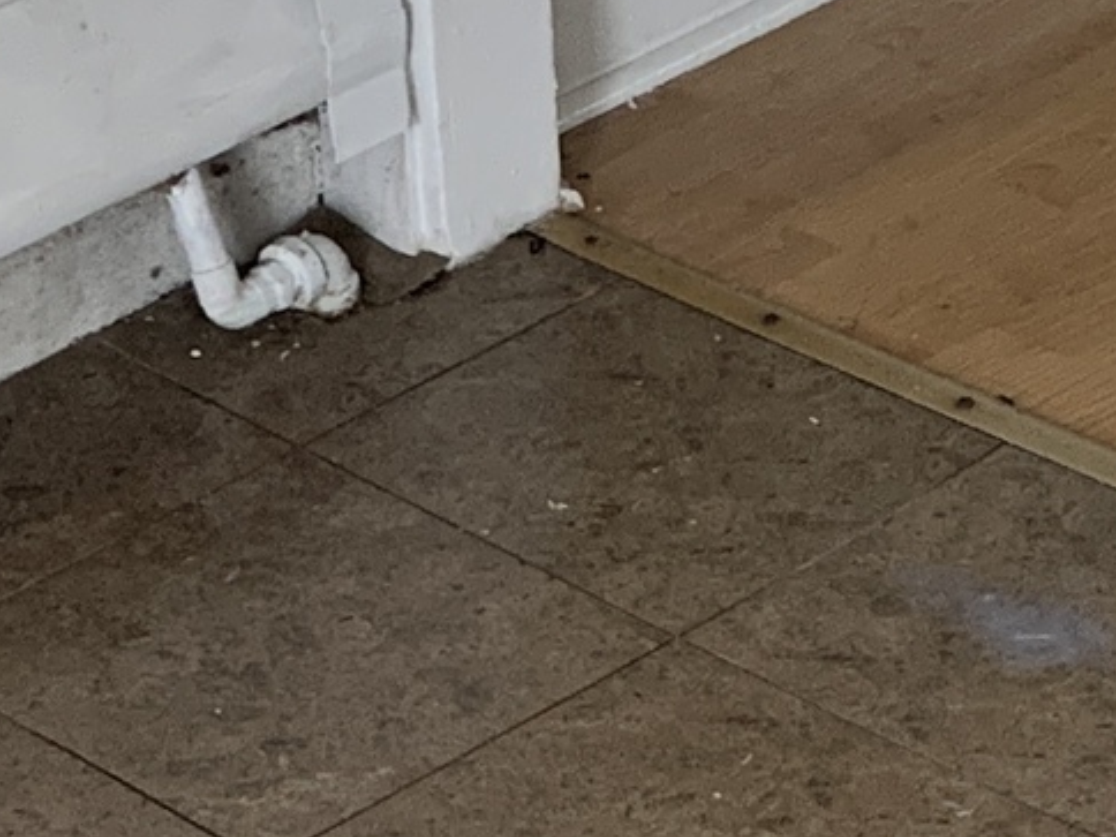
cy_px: 1277
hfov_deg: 12.0
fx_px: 5320
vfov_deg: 8.8
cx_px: 339
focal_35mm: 165
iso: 100
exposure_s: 1/79
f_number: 1.8
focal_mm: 4.25
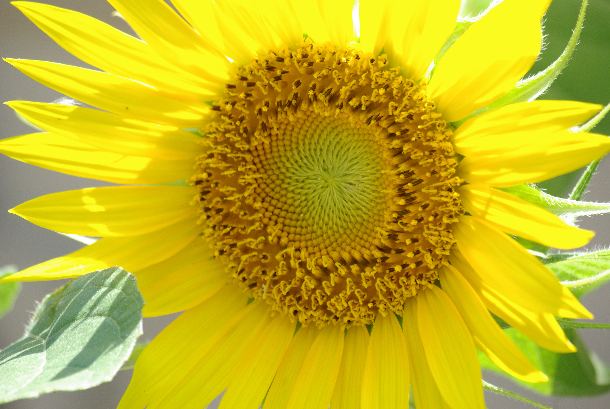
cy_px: 204
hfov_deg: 8.6
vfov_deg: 5.7
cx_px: 305
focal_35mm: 240
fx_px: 4072
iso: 800
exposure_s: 1/500
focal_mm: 160
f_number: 9.5
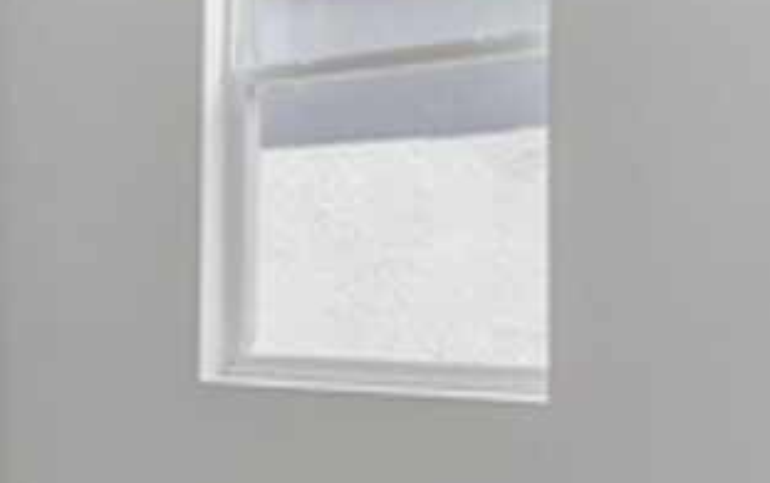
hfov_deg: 28.7
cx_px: -2
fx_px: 1407
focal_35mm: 67
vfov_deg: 19.5
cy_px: 268
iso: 100
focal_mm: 16
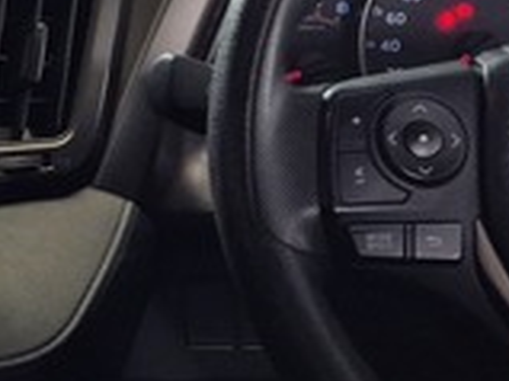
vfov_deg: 10.0
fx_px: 2175
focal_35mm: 148
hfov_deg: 12.7
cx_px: -263
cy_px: 38
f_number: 1.8
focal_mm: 5.4
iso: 64
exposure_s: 1/180
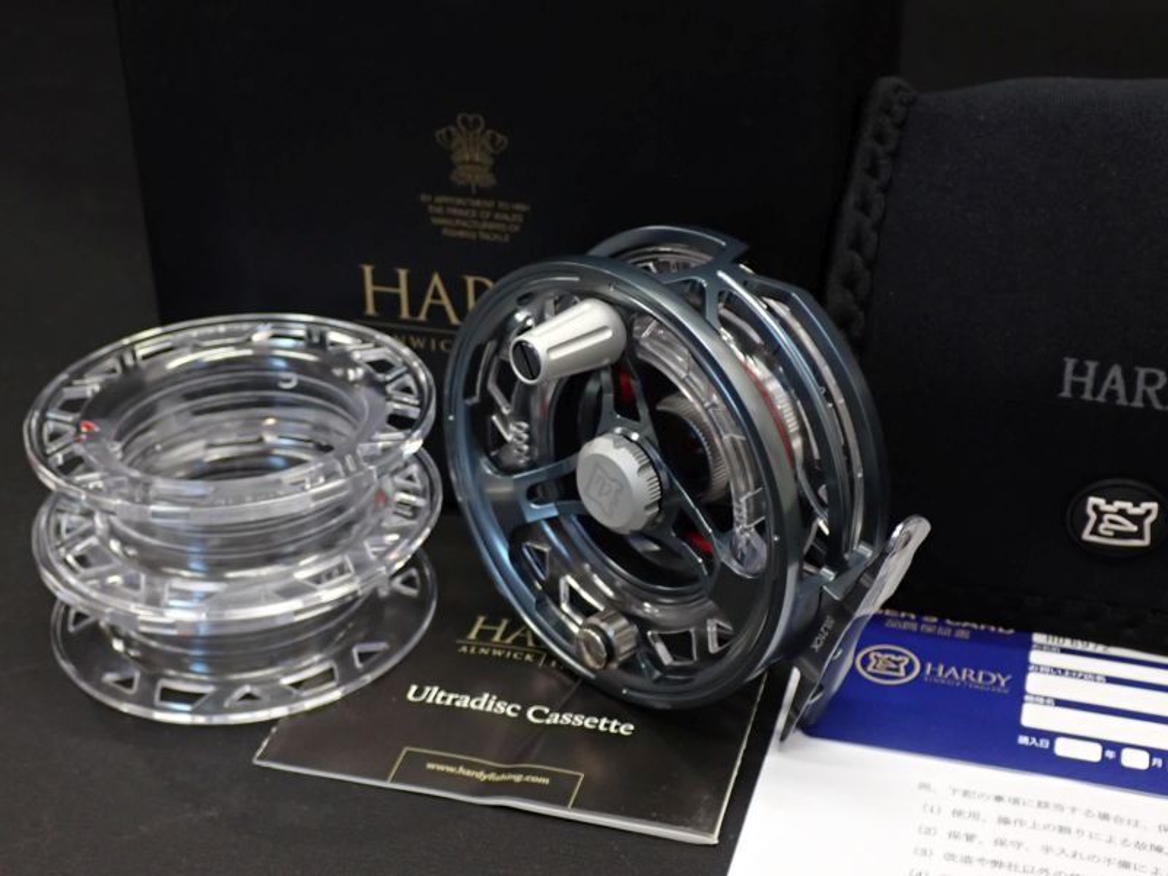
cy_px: 438
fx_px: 1485
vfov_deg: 32.9
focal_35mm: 44
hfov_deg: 42.9
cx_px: 584
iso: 250
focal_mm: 7.84
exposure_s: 1/40
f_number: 2.9
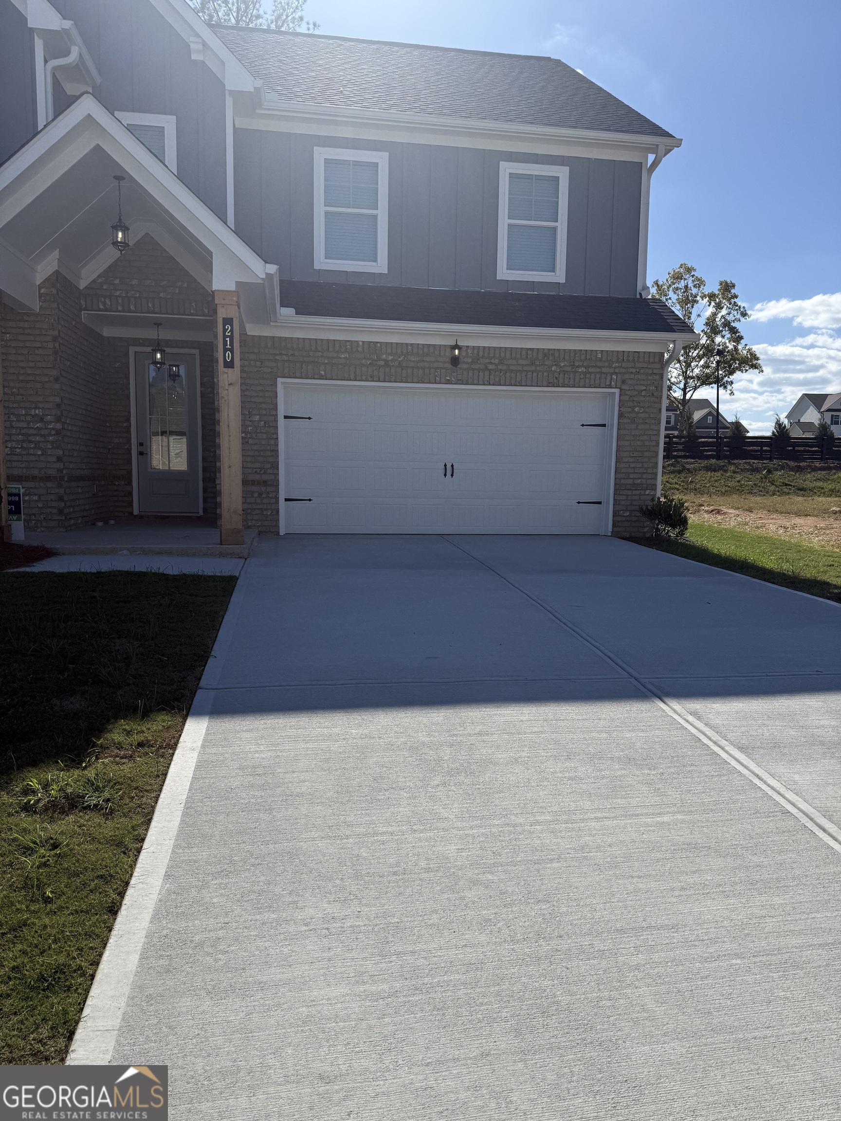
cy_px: 560
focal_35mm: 24
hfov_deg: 56.8
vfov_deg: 71.6
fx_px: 777
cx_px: 420
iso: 80
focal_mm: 6.76
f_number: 1.78
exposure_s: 1/8130
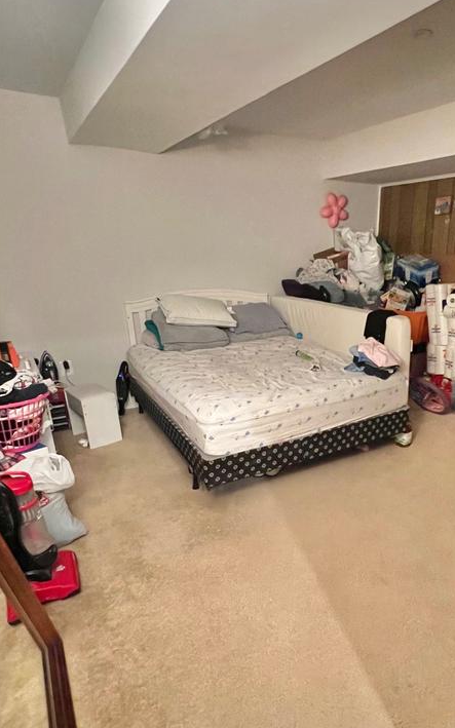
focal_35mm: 21
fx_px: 417
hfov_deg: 55.6
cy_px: 412
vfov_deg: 81.9
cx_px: 316
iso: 1000
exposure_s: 1/30
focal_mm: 1.57
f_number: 1.8
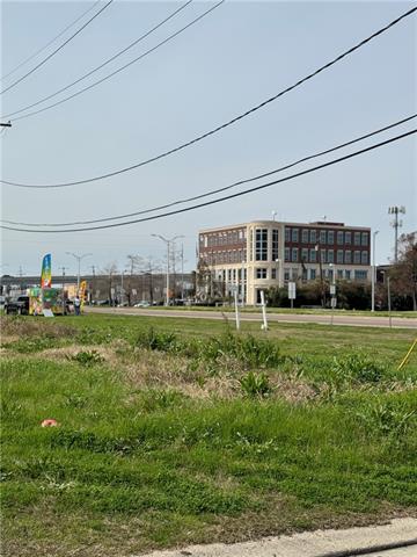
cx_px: 208
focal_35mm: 48
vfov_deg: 39.7
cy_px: 278
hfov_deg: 30.3
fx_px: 771
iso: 64
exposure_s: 1/7092
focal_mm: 6.86
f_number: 1.78
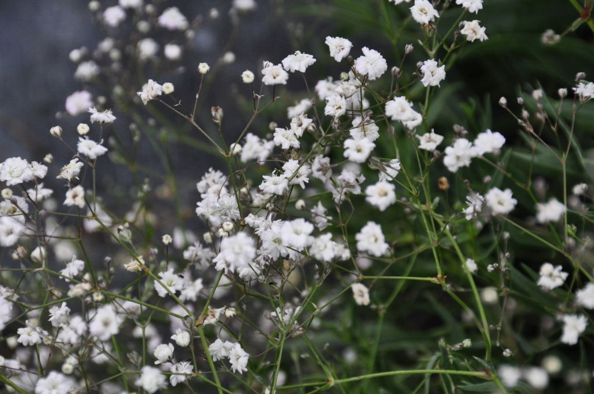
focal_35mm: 300
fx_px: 4944
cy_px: 197
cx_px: 297
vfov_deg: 4.6
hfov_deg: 6.9
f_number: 8
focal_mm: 200
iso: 800
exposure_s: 1/250
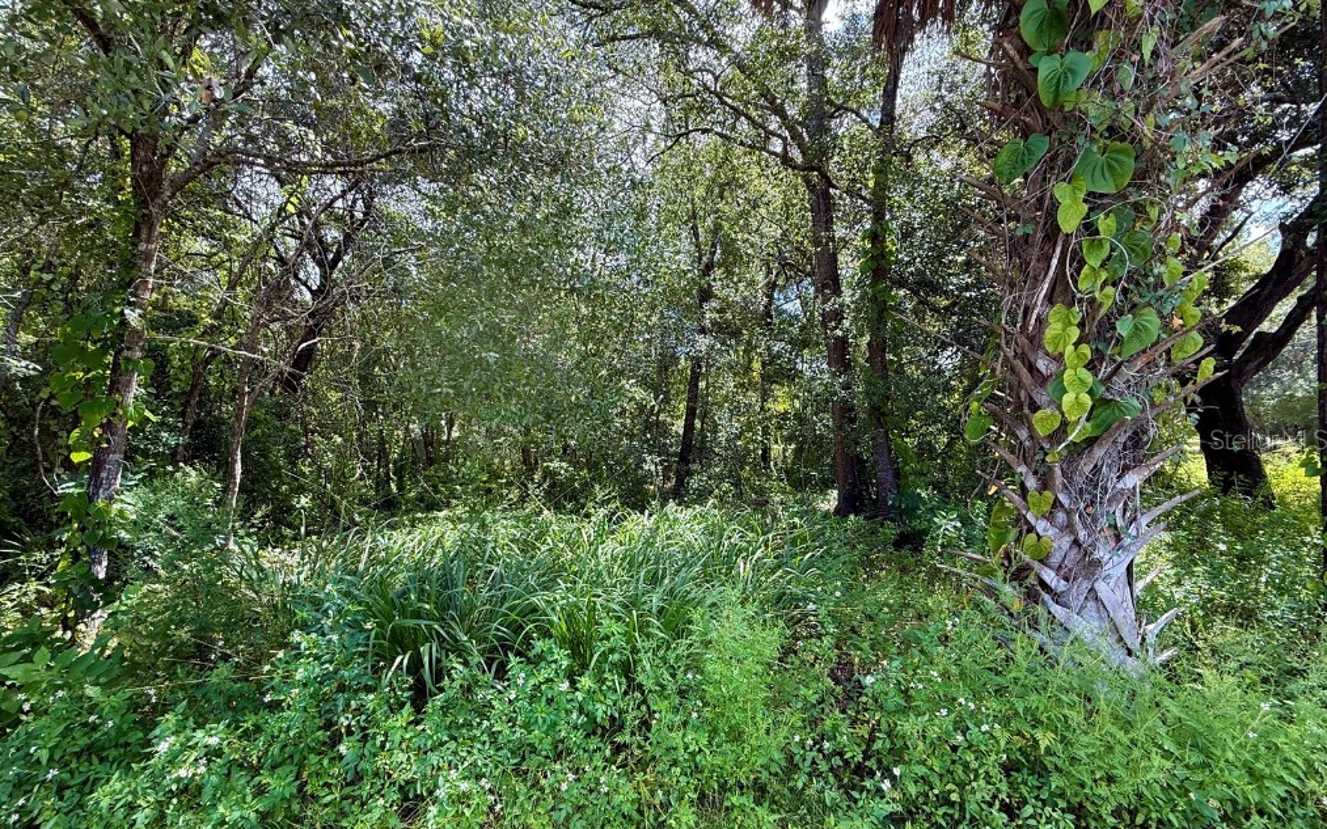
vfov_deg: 74.7
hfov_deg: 101.5
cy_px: 439
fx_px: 542
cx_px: 663
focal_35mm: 15
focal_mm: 2.22
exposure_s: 1/161
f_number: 2.2
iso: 50
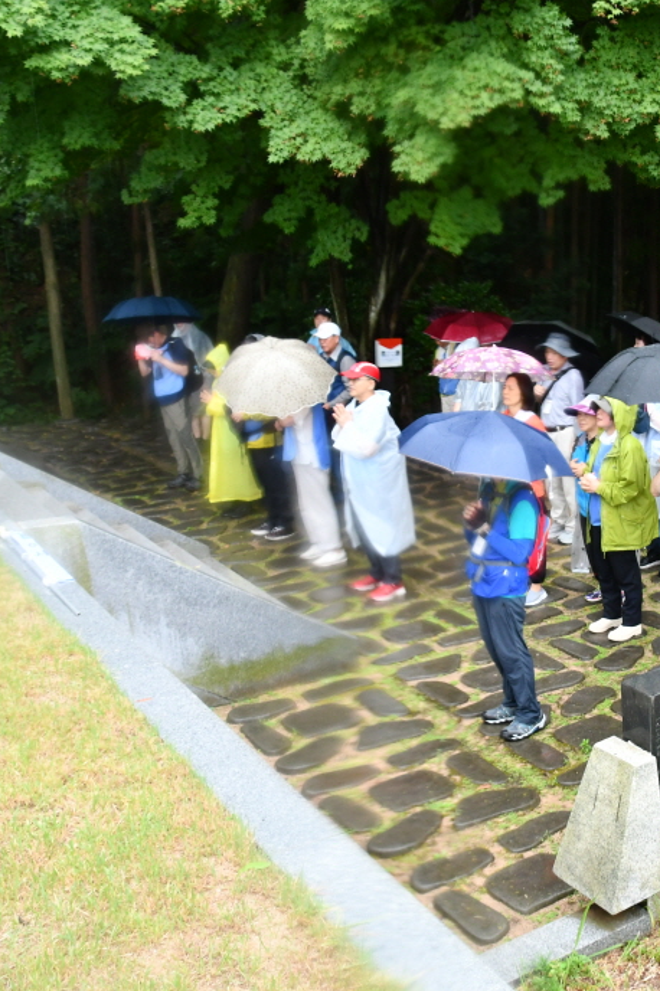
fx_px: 1129
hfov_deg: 31.0
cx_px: 601
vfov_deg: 47.4
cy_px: 491
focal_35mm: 41
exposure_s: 1/80
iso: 800
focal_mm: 18
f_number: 4.5
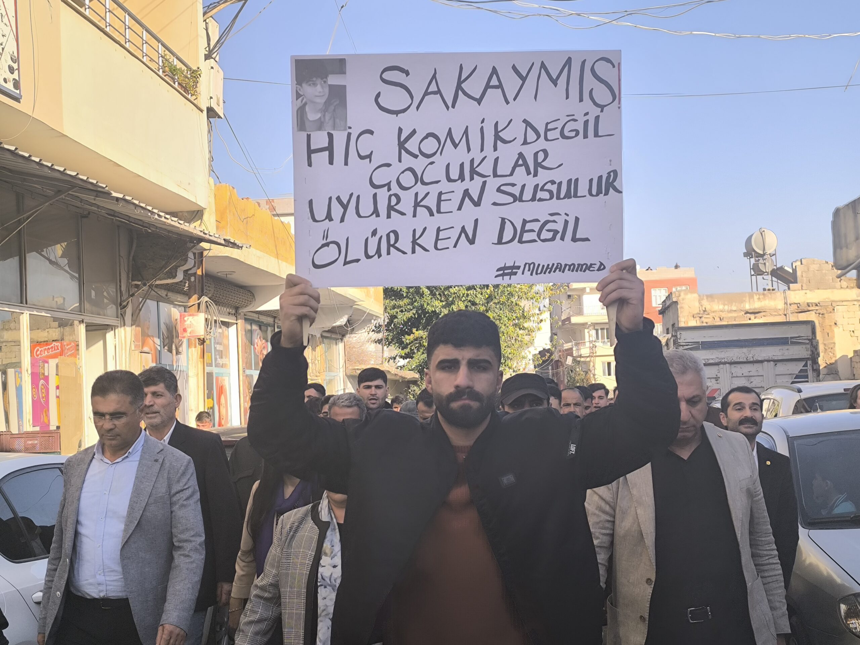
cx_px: 430
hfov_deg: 41.2
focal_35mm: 46
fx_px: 1143
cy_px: 322
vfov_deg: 31.5
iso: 50
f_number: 1.65
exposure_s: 1/468
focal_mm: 6.14
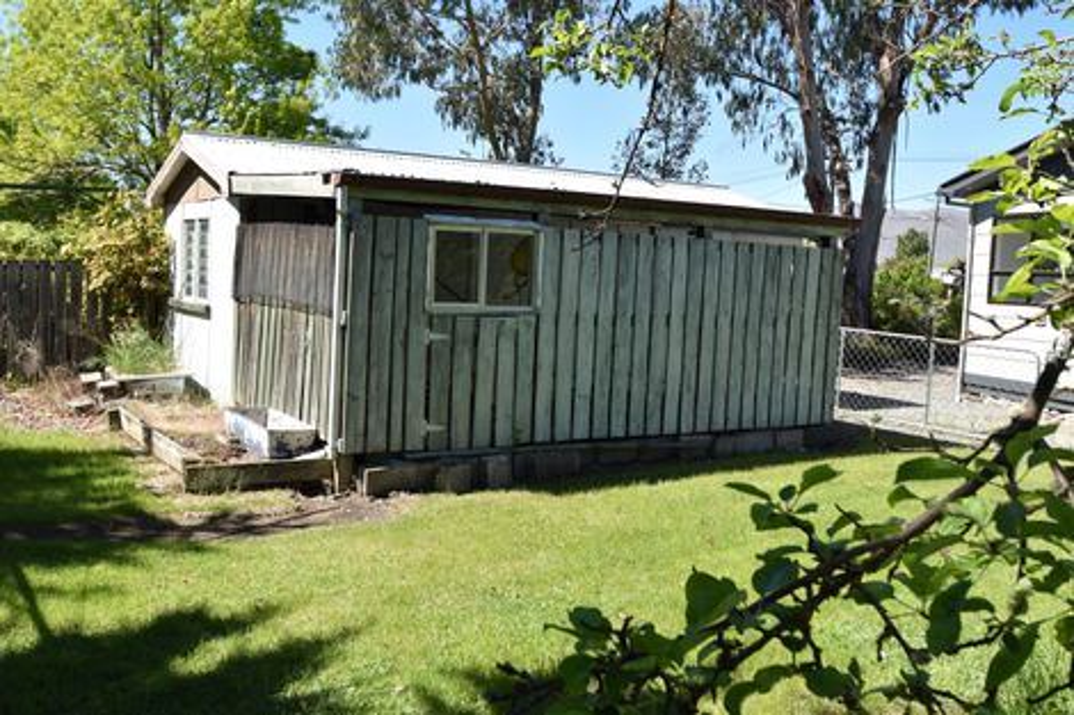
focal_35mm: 33
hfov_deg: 57.2
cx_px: 537
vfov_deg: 39.9
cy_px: 358
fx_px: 984
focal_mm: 22
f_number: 9
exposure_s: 1/320
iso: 200
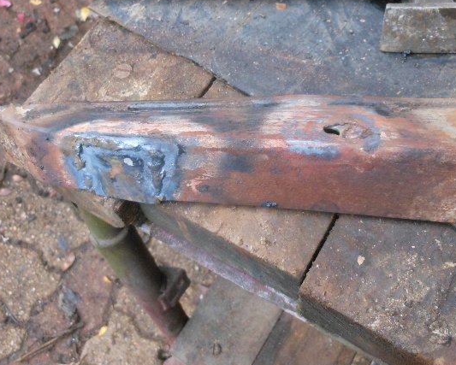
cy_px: 149
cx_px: 194
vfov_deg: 36.4
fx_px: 554
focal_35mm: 41
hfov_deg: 44.6
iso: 400
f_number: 3.7
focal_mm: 5
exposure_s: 1/250
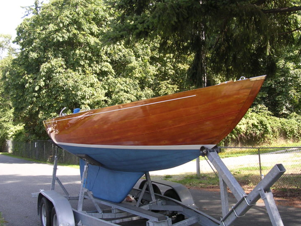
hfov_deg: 46.8
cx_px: 149
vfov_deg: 35.9
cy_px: 111
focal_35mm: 40
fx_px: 348
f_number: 2.8
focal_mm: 5.8
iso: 100
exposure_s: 1/136
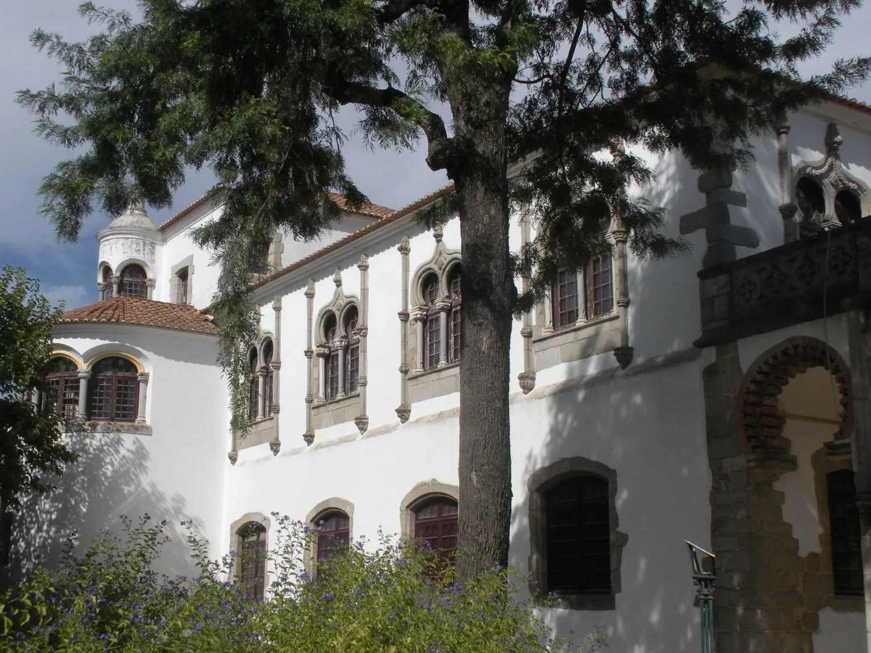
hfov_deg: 39.6
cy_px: 348
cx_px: 411
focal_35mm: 48
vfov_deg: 30.3
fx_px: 1208
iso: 100
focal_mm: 7.7
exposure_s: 1/661
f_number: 6.4
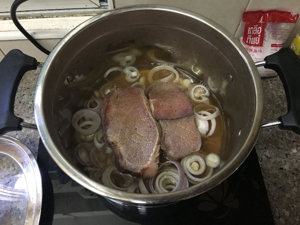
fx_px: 251
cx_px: 150
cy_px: 112
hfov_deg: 61.7
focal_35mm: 29
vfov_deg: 48.2
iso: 250
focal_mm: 4.15
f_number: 2.2
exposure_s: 1/17
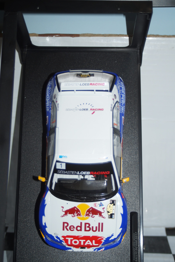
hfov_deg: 25.8
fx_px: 383
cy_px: 131
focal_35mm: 52
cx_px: 88
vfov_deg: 37.8
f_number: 4
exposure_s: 1/125
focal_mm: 35
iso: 125
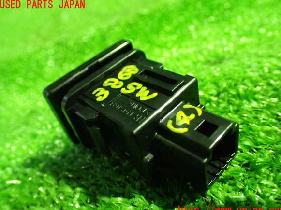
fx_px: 251
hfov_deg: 58.4
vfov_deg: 45.4
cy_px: 108
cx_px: 142
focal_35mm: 31
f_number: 2.3
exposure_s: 1/30
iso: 1250
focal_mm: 5.4
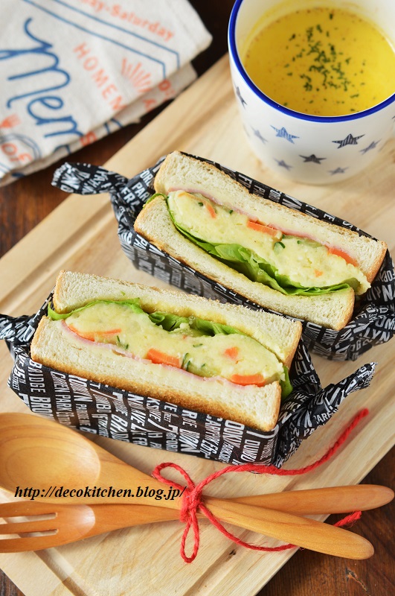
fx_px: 990
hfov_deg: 22.6
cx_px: 198
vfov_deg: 33.4
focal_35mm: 60
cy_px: 298
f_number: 5
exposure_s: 1/100
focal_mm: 40
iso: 100
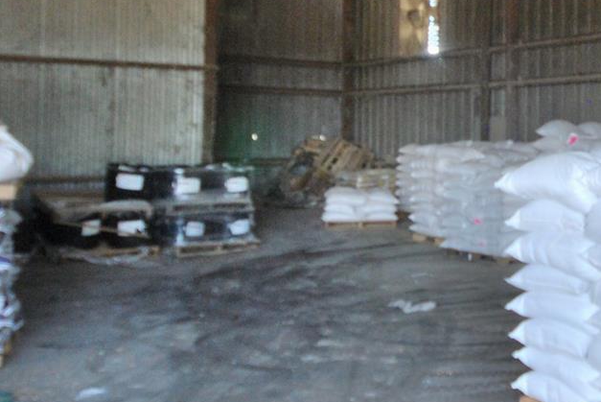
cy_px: 122
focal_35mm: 49
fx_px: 819
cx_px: 582
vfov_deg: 27.3
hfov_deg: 36.7
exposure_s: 1/100
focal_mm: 10
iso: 200
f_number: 5
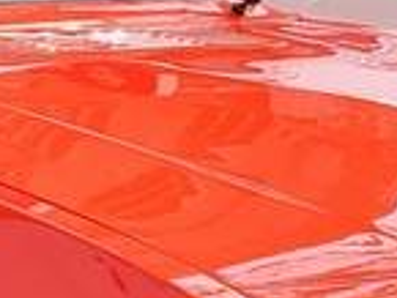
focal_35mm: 191
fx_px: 2192
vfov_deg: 7.7
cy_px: 344
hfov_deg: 7.9
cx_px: -1025
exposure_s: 1/734
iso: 40
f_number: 1.8
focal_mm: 5.4
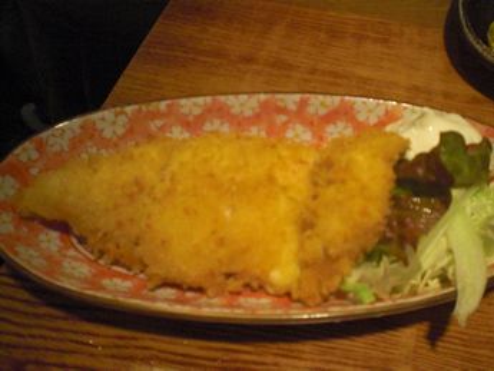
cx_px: 247
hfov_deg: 49.0
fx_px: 542
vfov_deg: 37.7
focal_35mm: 38
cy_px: 186
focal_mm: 6.3
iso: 800
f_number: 3.1
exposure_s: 1/80
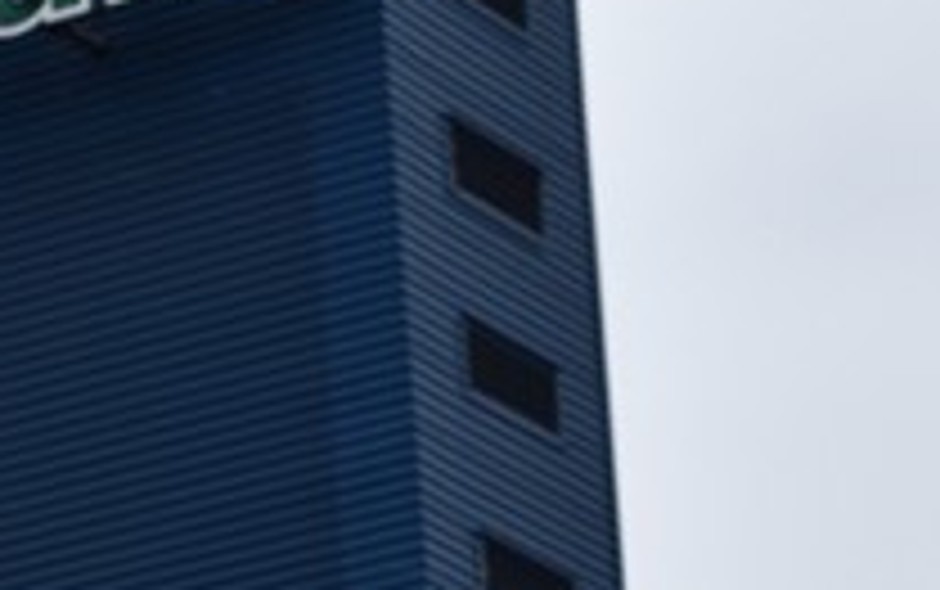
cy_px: 1434
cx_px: -1187
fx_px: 8615
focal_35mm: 336
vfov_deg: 3.9
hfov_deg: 6.0
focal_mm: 46
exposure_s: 1/400
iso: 200
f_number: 10
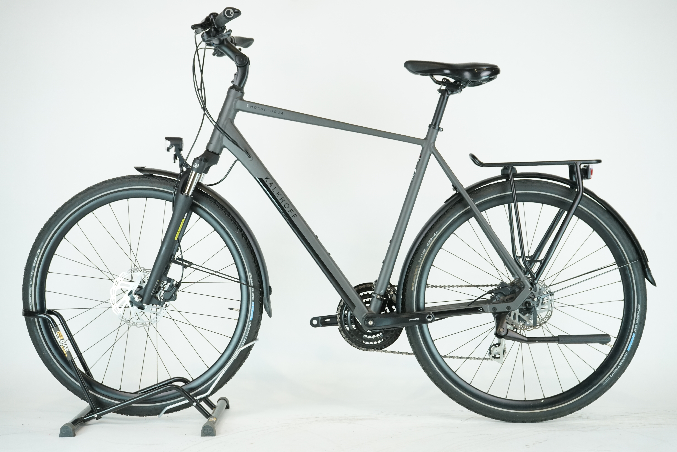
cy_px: 226
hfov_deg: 36.9
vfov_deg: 25.1
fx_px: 1015
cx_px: 338
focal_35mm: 54
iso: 2000
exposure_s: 1/200
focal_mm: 54
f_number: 6.3
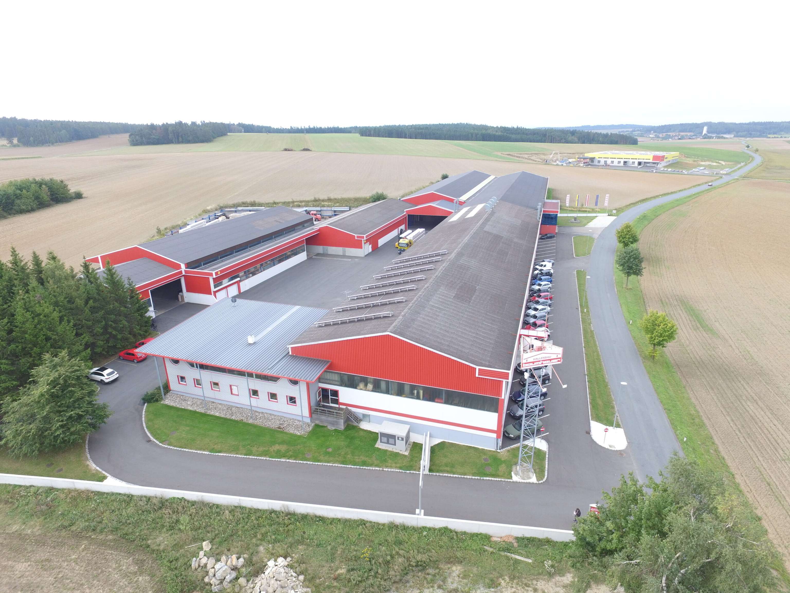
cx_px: 395
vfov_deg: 66.0
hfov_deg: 81.7
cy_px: 296
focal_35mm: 20
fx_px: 456
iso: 100
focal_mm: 3.61
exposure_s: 1/181
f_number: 2.8
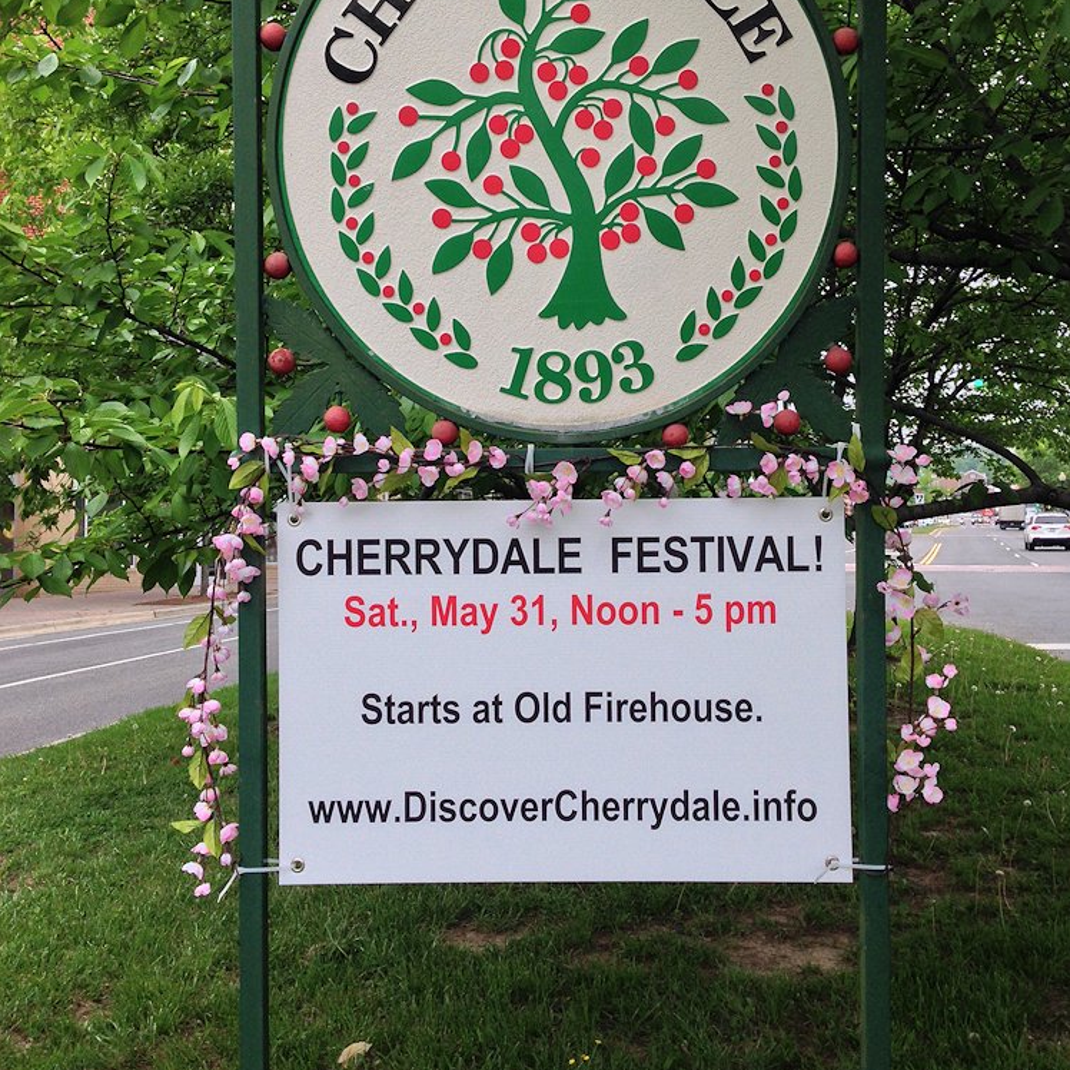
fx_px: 1364
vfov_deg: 42.7
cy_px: 456
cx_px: 535
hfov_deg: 42.8
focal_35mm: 39
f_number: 2.4
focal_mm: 4.12
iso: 50
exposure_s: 1/371
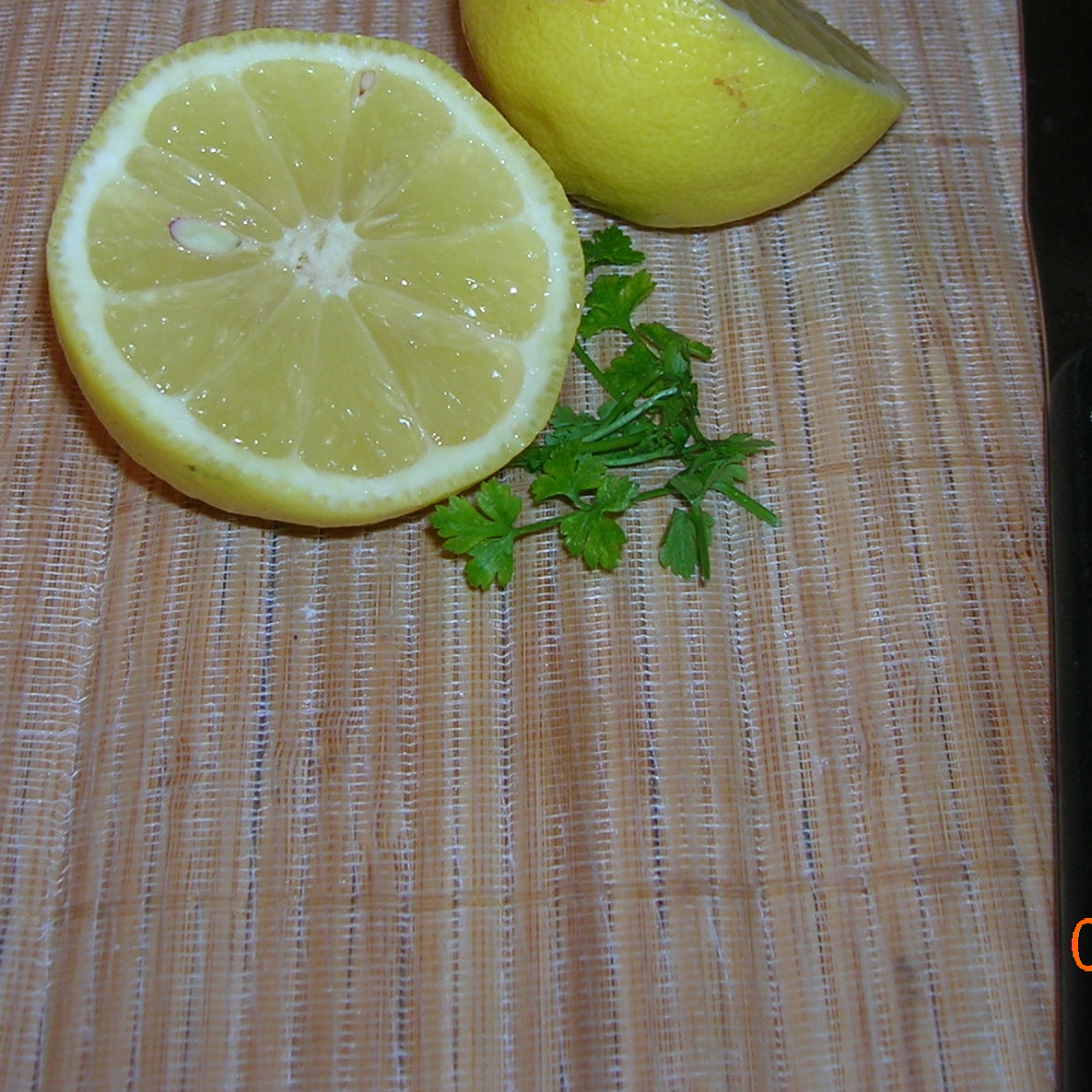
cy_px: 321
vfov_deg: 29.2
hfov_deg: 29.6
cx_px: 549
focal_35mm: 58
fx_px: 2070
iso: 50
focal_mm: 5.7
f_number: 2.9
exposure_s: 1/60.1
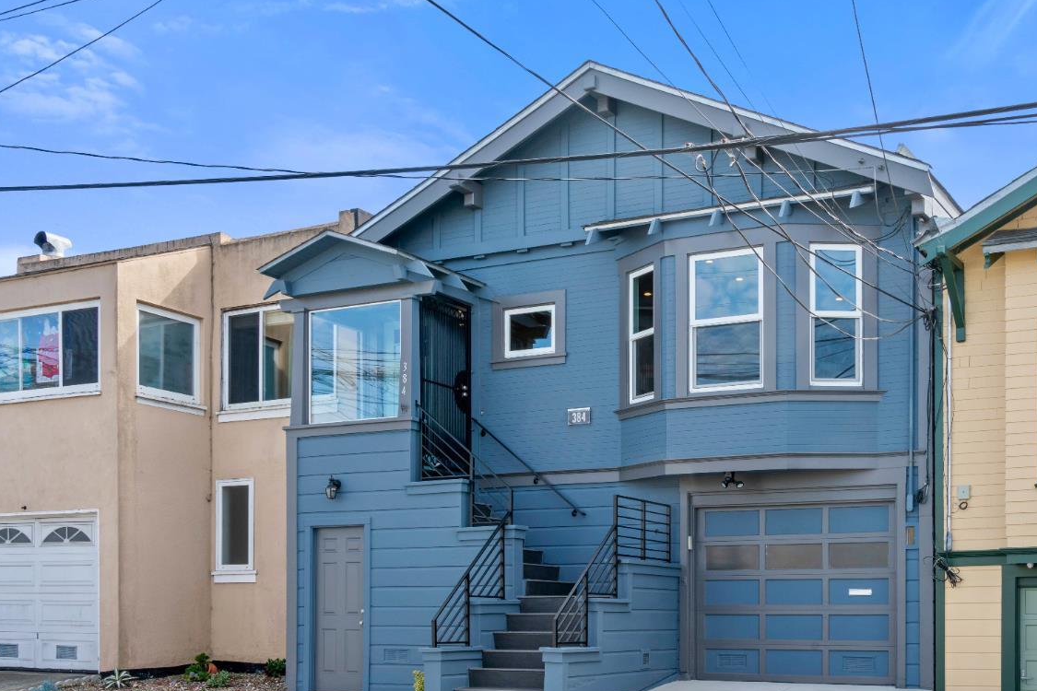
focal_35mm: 44
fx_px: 1267
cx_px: 627
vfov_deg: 30.4
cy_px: 411
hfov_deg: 44.3
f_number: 16
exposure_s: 1/50
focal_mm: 33
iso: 320
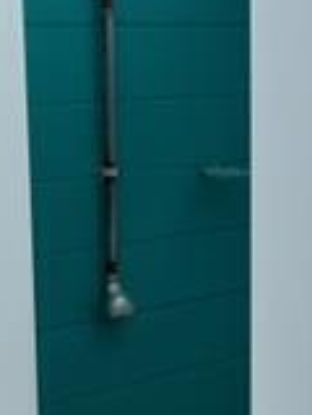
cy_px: 176
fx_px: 1250
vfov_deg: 18.9
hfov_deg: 14.0
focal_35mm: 104
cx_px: 320
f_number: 1.6
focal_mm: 5.1
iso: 50
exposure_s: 1/1294
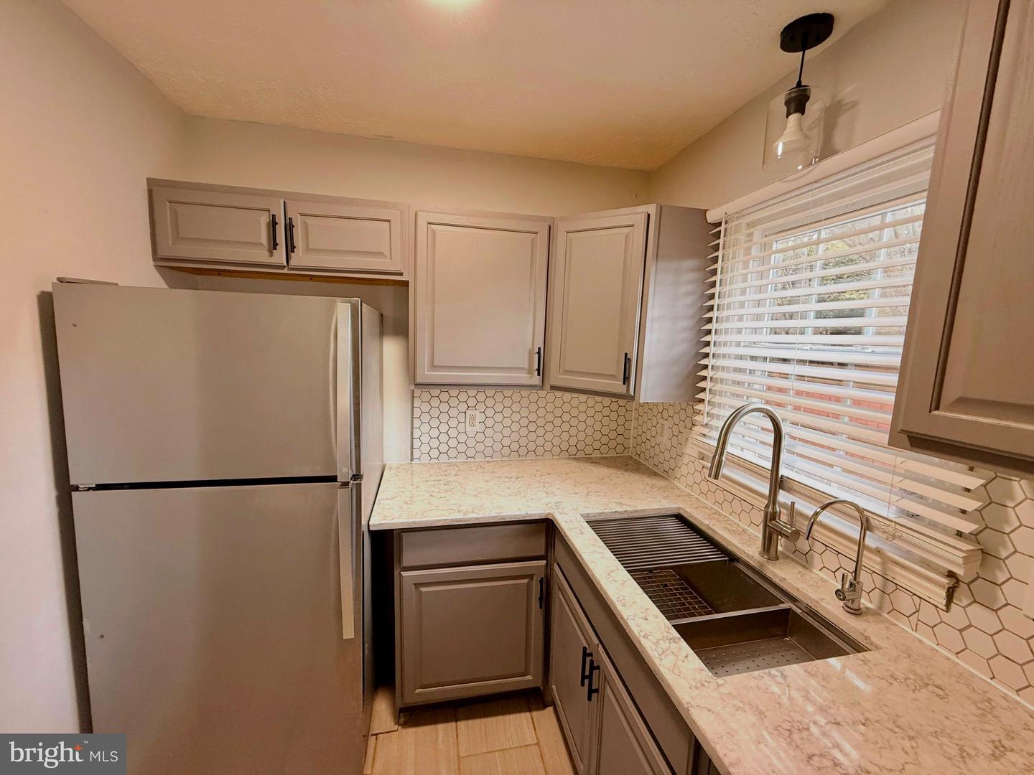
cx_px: 517
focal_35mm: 14
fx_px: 418
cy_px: 388
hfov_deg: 102.1
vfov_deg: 85.7
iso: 200
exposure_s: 1/120
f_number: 2.2
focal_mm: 2.22
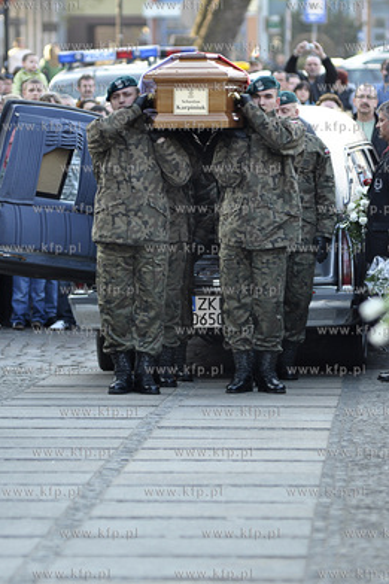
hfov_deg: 5.3
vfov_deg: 7.9
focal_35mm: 260
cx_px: 194
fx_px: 4218
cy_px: 288
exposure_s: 1/160
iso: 250
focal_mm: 170
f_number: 4
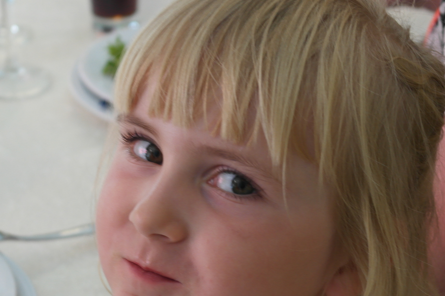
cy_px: 196
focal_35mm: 107
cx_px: 181
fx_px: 1322
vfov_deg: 12.8
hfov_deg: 19.1
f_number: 5
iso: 400
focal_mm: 38
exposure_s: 1/50
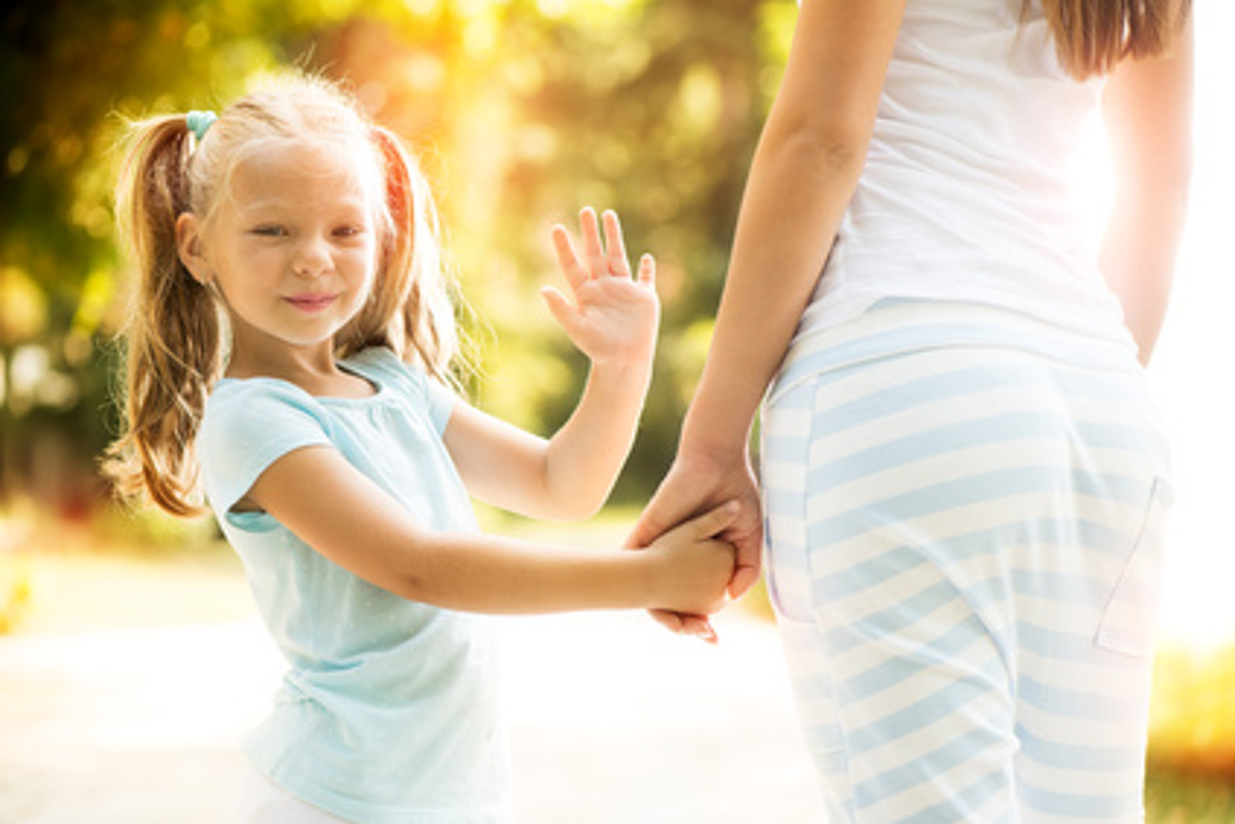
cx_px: 618
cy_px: 412
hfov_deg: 19.4
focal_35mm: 105
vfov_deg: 13.1
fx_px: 3603
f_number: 4
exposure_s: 1/100
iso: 100
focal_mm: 105
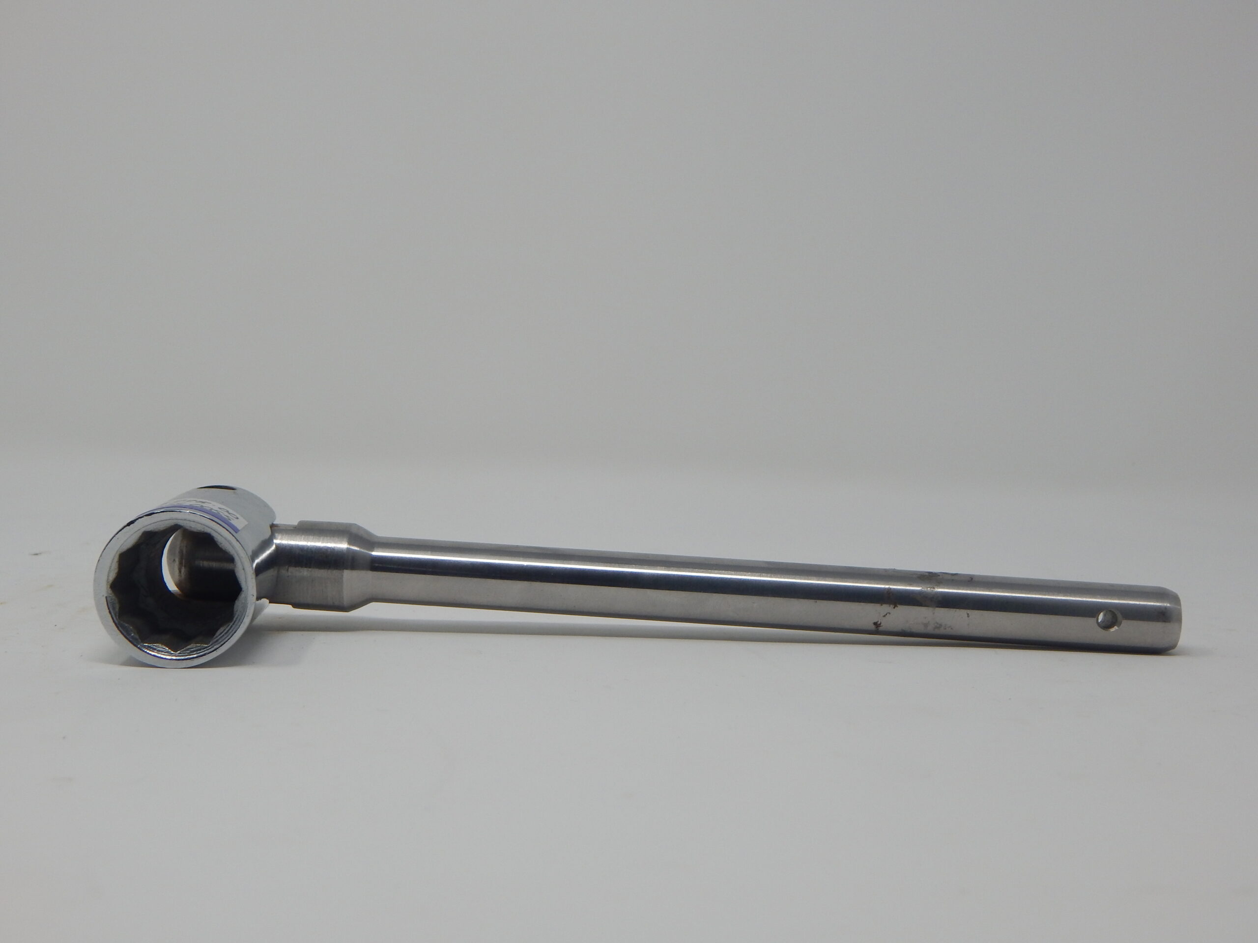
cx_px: 629
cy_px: 472
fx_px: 1962
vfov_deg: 27.0
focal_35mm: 54
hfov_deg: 35.5
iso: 125
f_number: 3.8
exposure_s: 1/125
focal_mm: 9.7
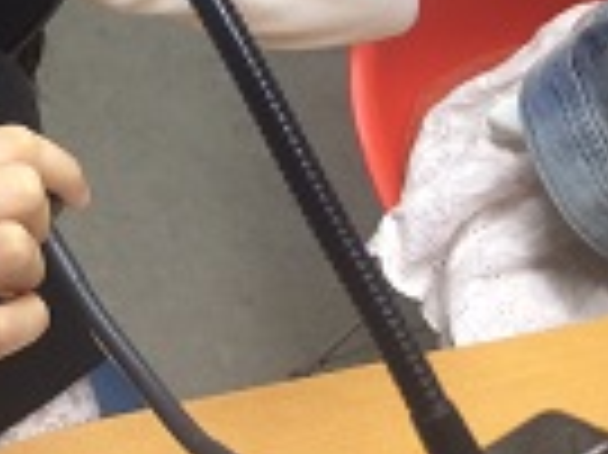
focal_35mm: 87
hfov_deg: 20.6
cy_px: -200
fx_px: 1527
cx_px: -182
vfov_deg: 15.8
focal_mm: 4.15
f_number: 2.2
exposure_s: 1/33
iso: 160
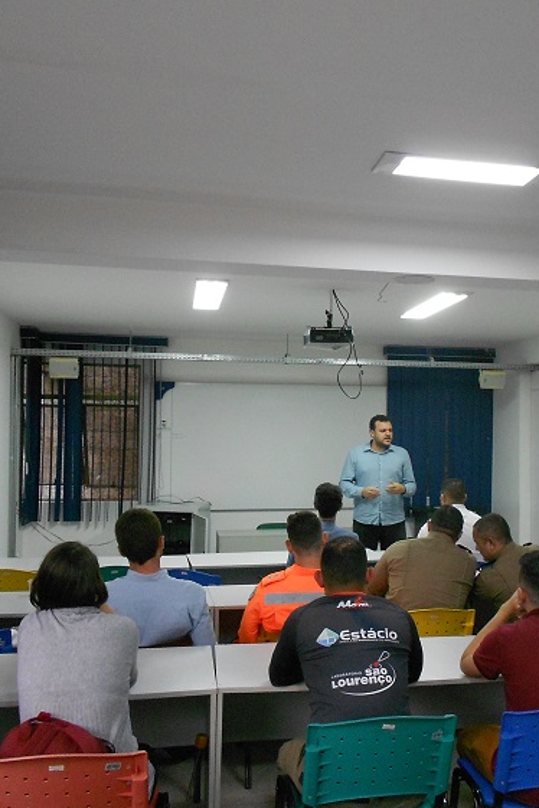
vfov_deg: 51.9
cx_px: 372
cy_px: 406
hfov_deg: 35.5
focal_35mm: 37
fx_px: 831
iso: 320
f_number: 3.2
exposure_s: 1/30
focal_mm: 4.6
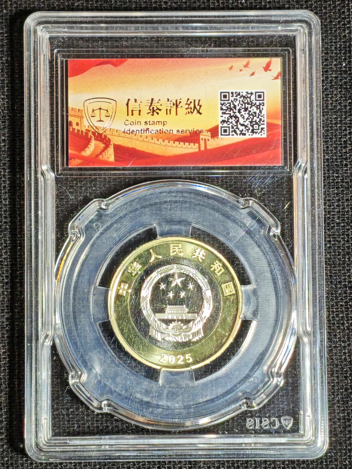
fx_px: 1613
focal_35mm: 119
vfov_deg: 16.6
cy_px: 234
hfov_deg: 12.5
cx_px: 176
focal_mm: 4.94
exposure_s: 1/241
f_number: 1.5
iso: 50
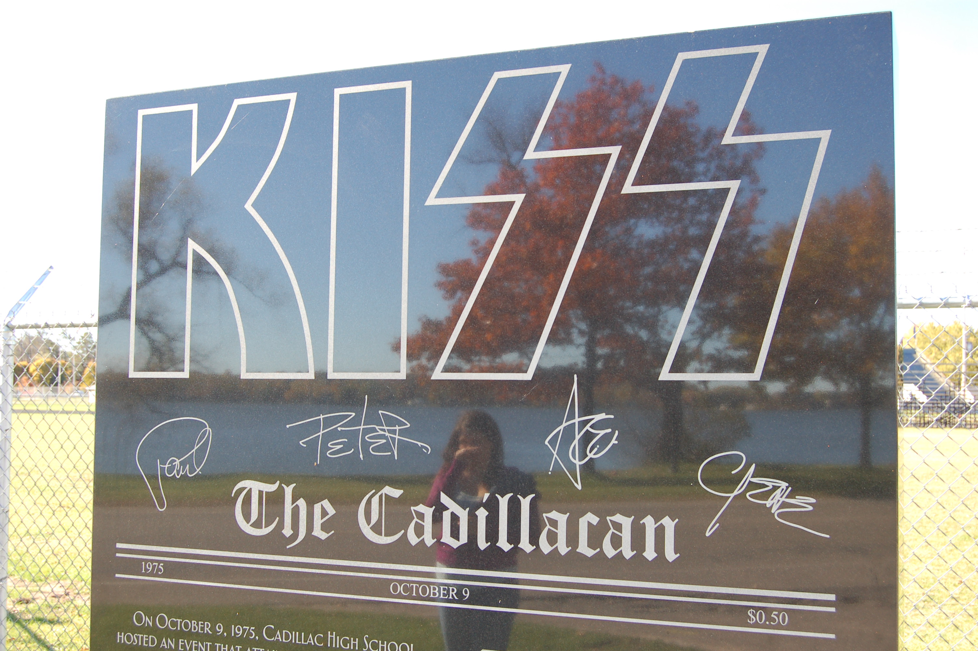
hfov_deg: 46.4
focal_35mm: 42
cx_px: 489
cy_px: 326
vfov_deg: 31.8
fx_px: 1140
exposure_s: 1/125
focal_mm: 28
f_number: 5.6
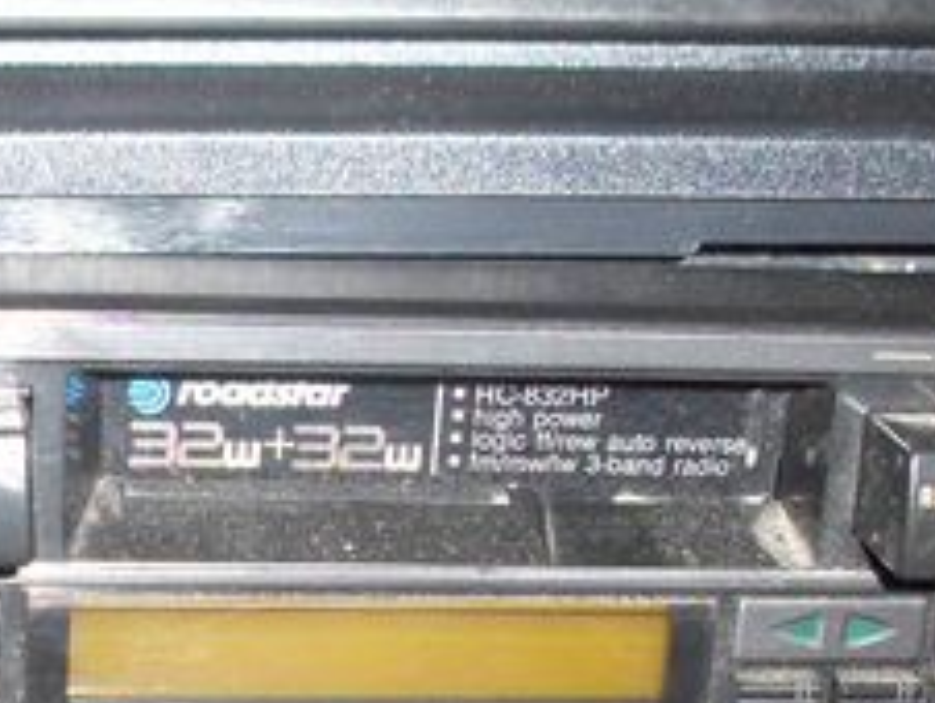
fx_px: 2136
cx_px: 66
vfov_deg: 18.3
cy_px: 653
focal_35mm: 79
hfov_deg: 23.9
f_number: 2.8
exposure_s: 1/60
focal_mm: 5.8
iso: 53
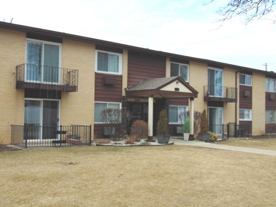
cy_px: 104
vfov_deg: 34.3
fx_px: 335
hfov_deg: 44.8
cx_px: 138
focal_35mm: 42
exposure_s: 1/800
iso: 80
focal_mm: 7.6
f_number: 3.3
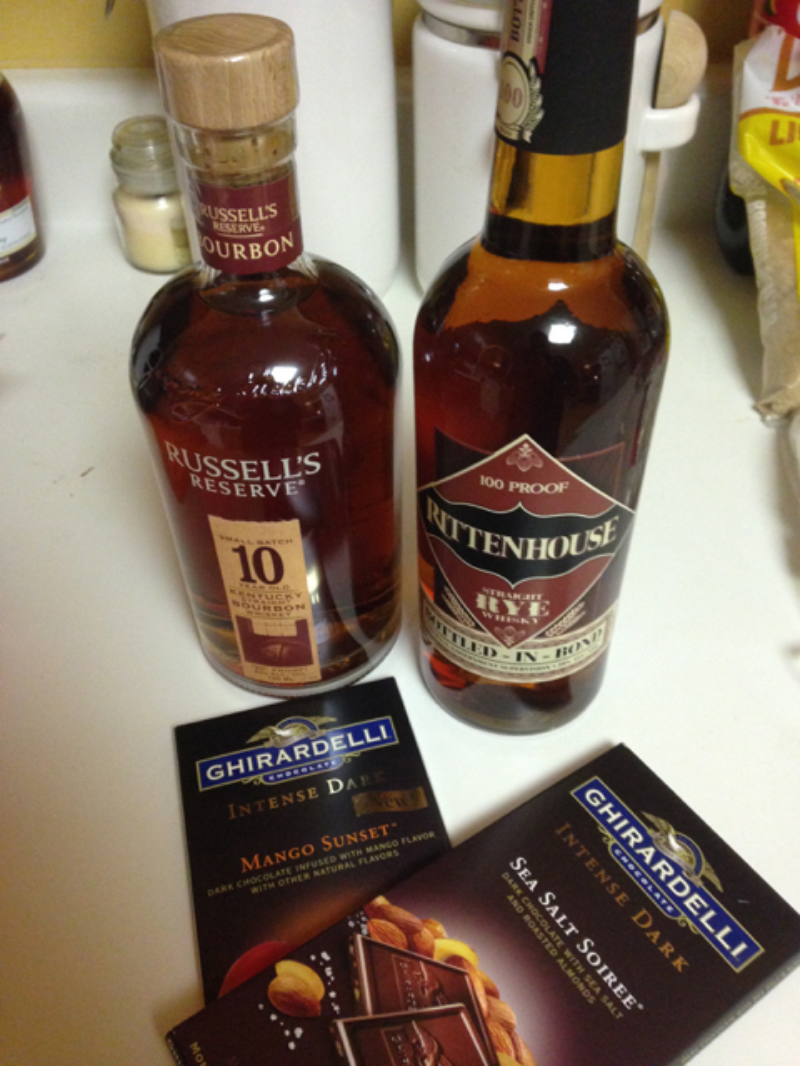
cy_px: 533
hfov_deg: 42.9
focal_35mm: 33
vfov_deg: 55.4
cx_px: 400
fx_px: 1017
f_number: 2.4
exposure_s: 1/15
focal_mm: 4.12
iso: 320
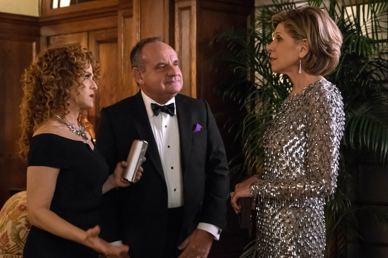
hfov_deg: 37.5
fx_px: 571
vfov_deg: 25.5
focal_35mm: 53
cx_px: 194
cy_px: 129
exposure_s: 1/60
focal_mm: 35.3
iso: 5000
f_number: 3.2
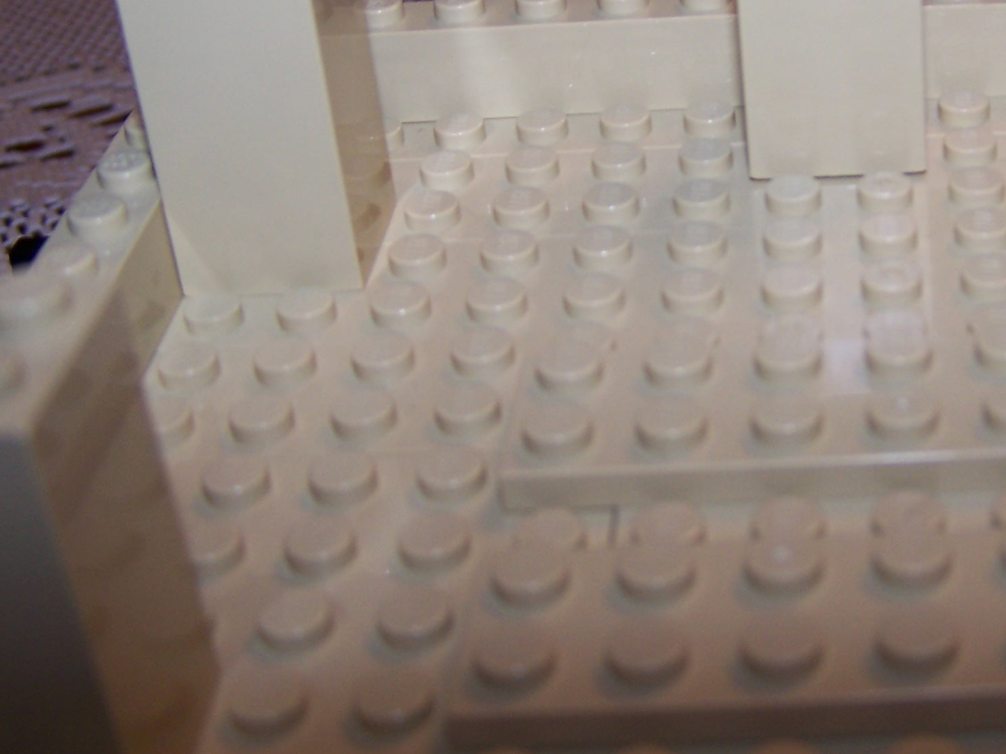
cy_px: 260
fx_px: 1918
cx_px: 813
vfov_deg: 22.2
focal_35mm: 66
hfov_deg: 28.7
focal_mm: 6.3
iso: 80
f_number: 2.8
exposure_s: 1/60
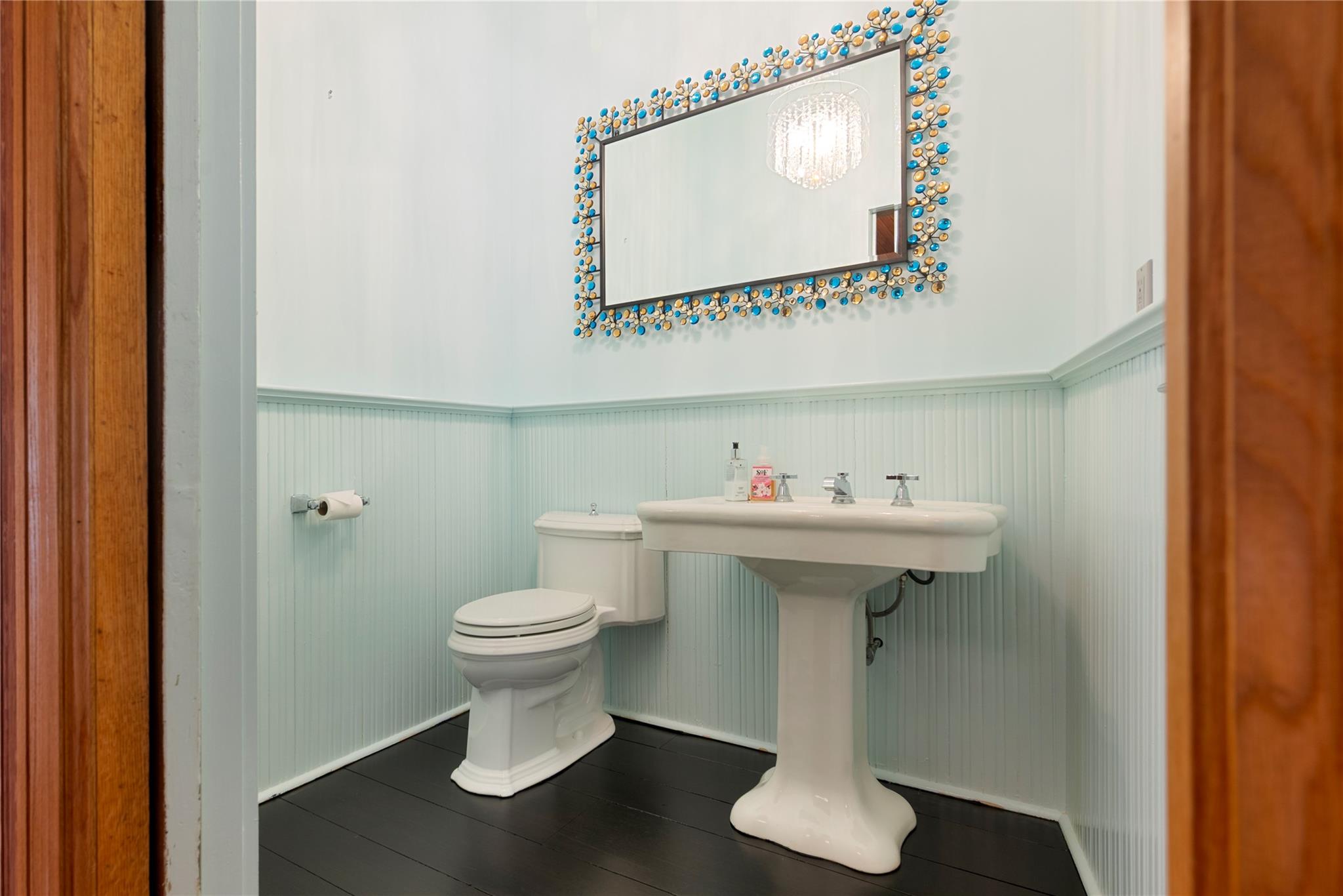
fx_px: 597
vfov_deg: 73.8
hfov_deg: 96.7
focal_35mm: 16
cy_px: 448
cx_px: 672
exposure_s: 1.3
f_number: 8
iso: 320
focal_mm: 16
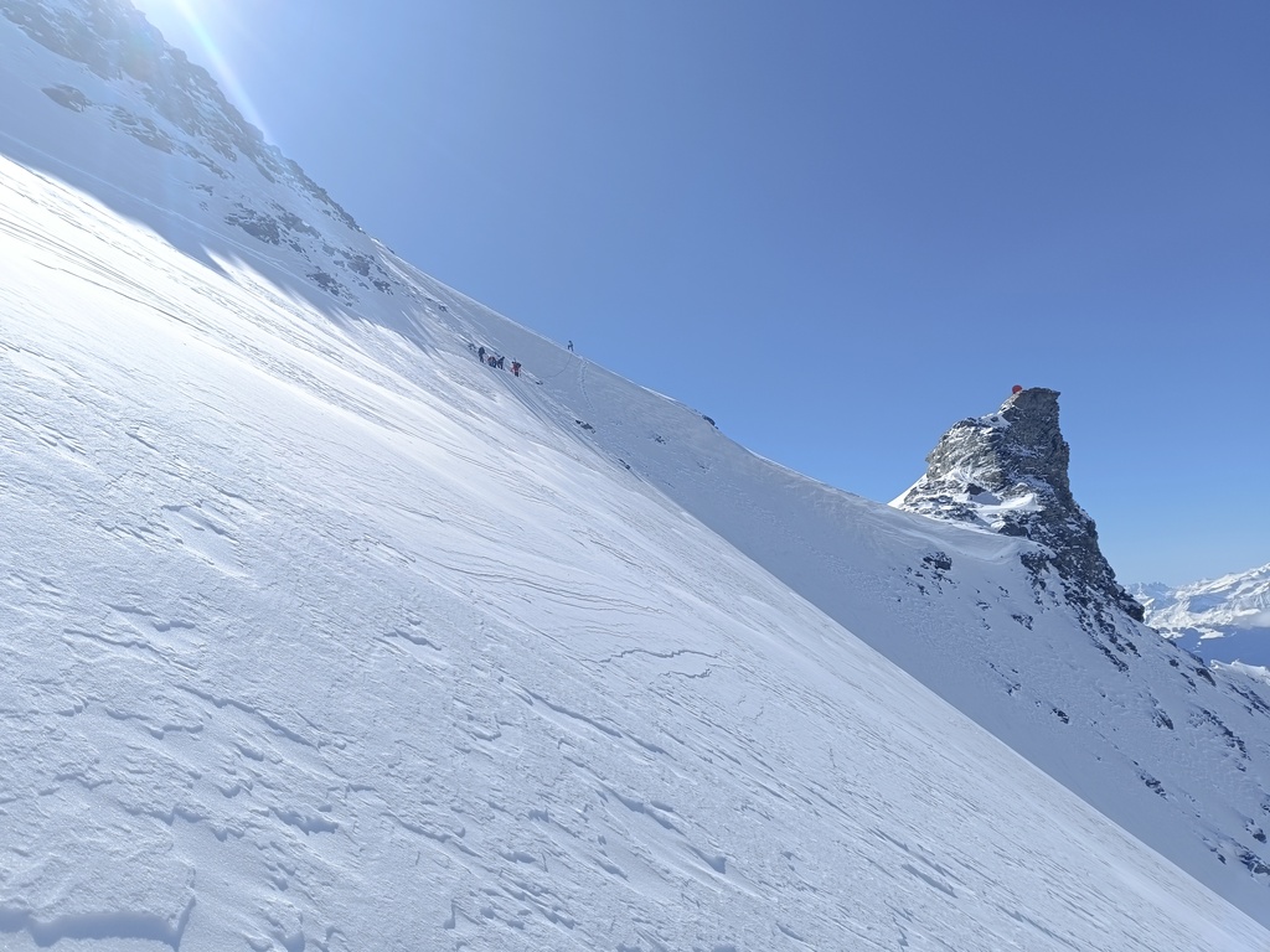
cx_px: 635
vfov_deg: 56.8
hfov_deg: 71.6
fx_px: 881
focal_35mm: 24
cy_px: 476
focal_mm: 5.59
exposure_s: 1/4149
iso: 50
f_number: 1.88
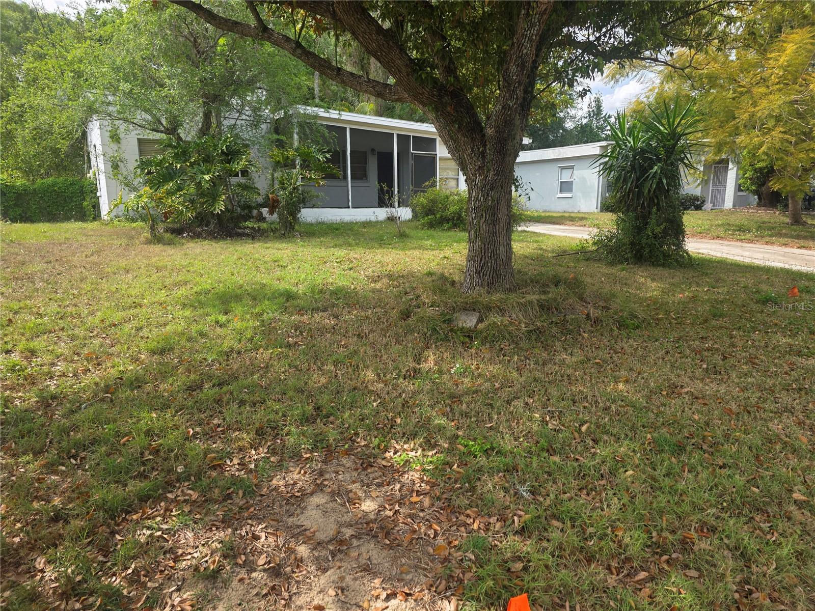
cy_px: 306
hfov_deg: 73.9
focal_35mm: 23
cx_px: 408
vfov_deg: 58.9
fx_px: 542
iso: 80
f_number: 1.7
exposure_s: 1/1677
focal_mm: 6.3
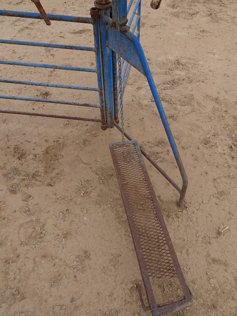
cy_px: 146
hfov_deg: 48.1
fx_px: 265
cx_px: 135
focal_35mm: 29
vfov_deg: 61.6
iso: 80
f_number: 3.5
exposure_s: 1/500
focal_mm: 4.1
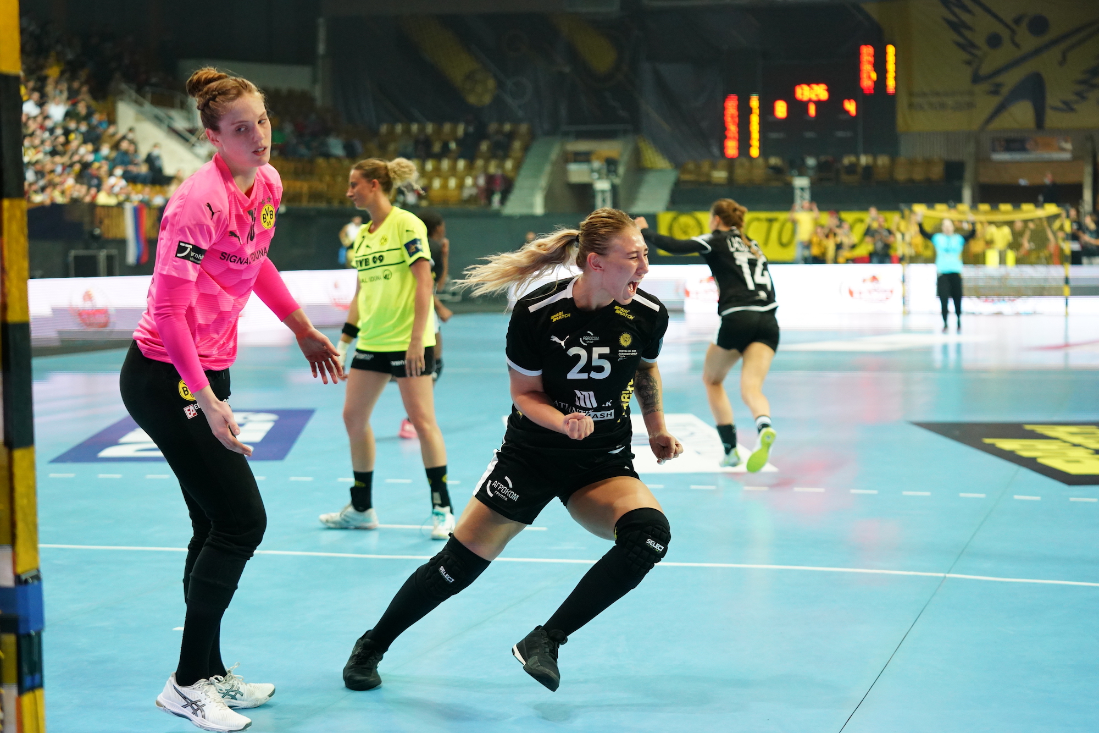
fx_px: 2137
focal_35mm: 70
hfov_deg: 28.8
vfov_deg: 19.5
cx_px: 550
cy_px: 366
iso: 5000
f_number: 3.2
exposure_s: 1/1600
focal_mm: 70
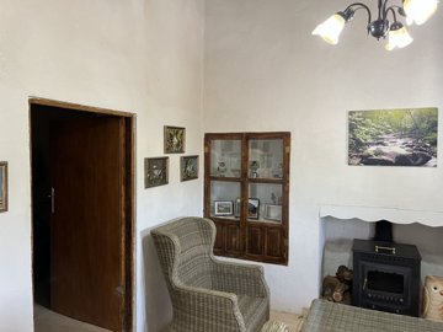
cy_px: 166
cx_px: 222
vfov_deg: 53.1
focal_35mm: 26
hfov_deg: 67.3
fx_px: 333
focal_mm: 5.1
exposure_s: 1/50
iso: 160
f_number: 1.6
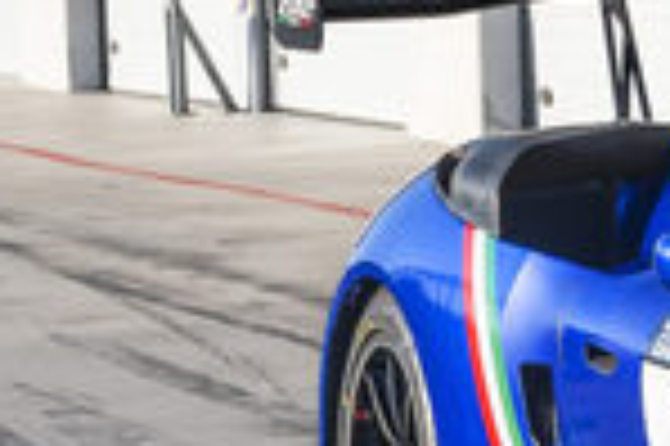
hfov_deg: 6.2
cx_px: 1327
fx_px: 5986
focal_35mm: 322
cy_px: 367
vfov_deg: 4.3
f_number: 10
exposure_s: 1/250
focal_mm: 48
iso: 200
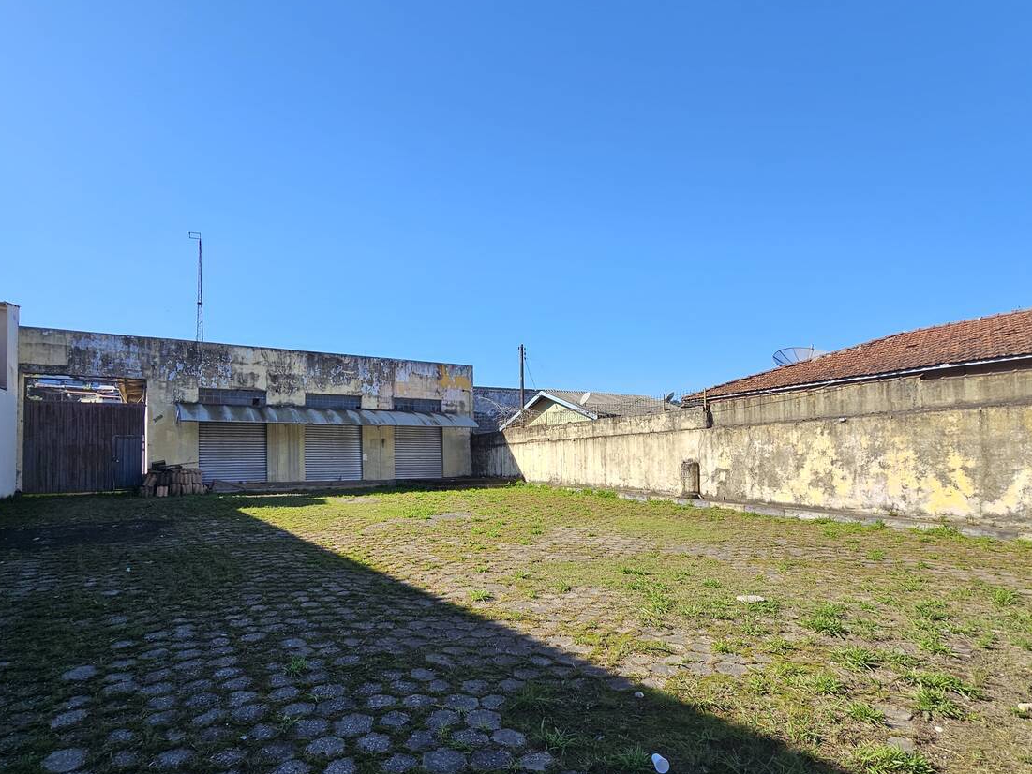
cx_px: 456
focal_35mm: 17
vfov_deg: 74.4
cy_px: 437
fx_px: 507
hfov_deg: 90.6
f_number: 2.2
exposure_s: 1/1601
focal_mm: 2.2
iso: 50
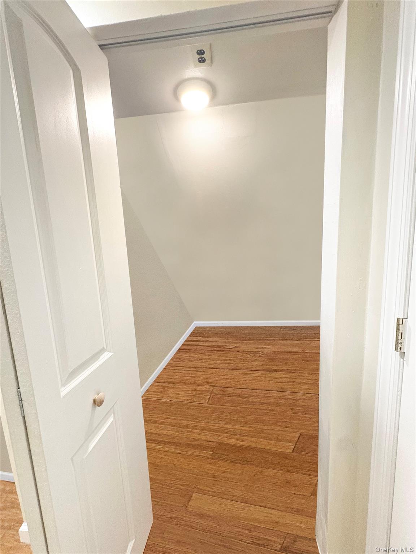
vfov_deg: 102.1
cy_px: 277
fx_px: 224
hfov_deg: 85.7
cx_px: 208
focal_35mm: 14
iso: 640
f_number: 2.2
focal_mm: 2.22
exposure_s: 1/60
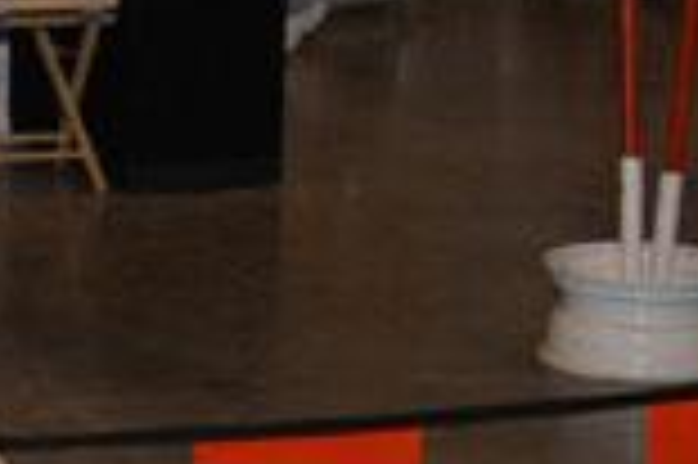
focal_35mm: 157
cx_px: -227
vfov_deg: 8.7
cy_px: 338
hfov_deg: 12.6
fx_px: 3041
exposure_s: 1/60
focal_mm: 24
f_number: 5
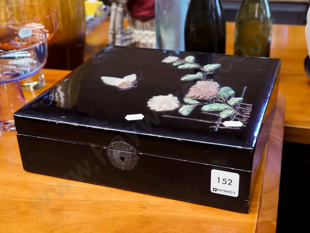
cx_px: 155
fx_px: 448
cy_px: 116
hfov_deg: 38.2
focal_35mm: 50
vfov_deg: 29.1
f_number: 5.6
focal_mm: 25
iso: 2500
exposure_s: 1/40
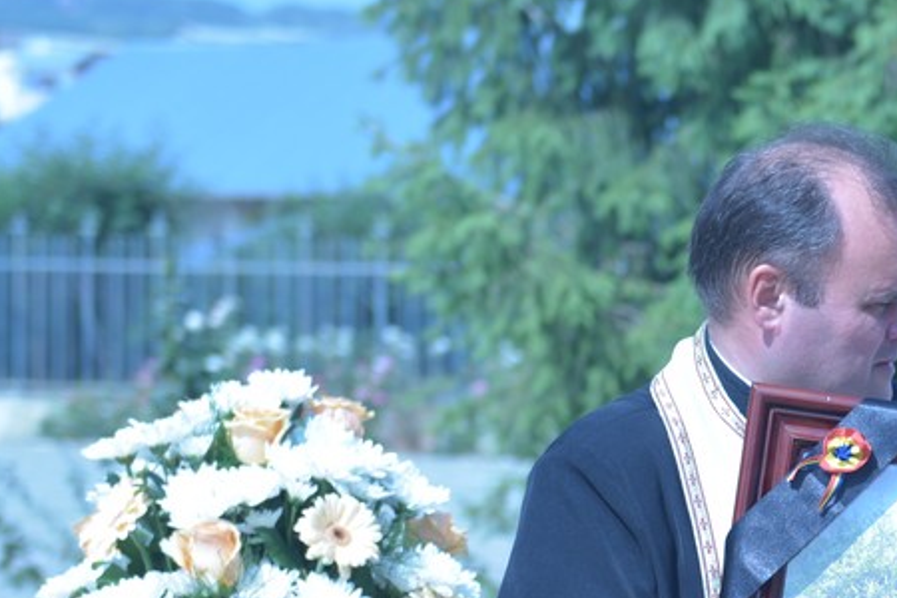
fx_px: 4136
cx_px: 1038
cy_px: 705
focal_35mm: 166
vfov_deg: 8.2
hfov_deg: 12.1
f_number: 2.8
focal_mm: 52
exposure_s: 1/800
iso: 100
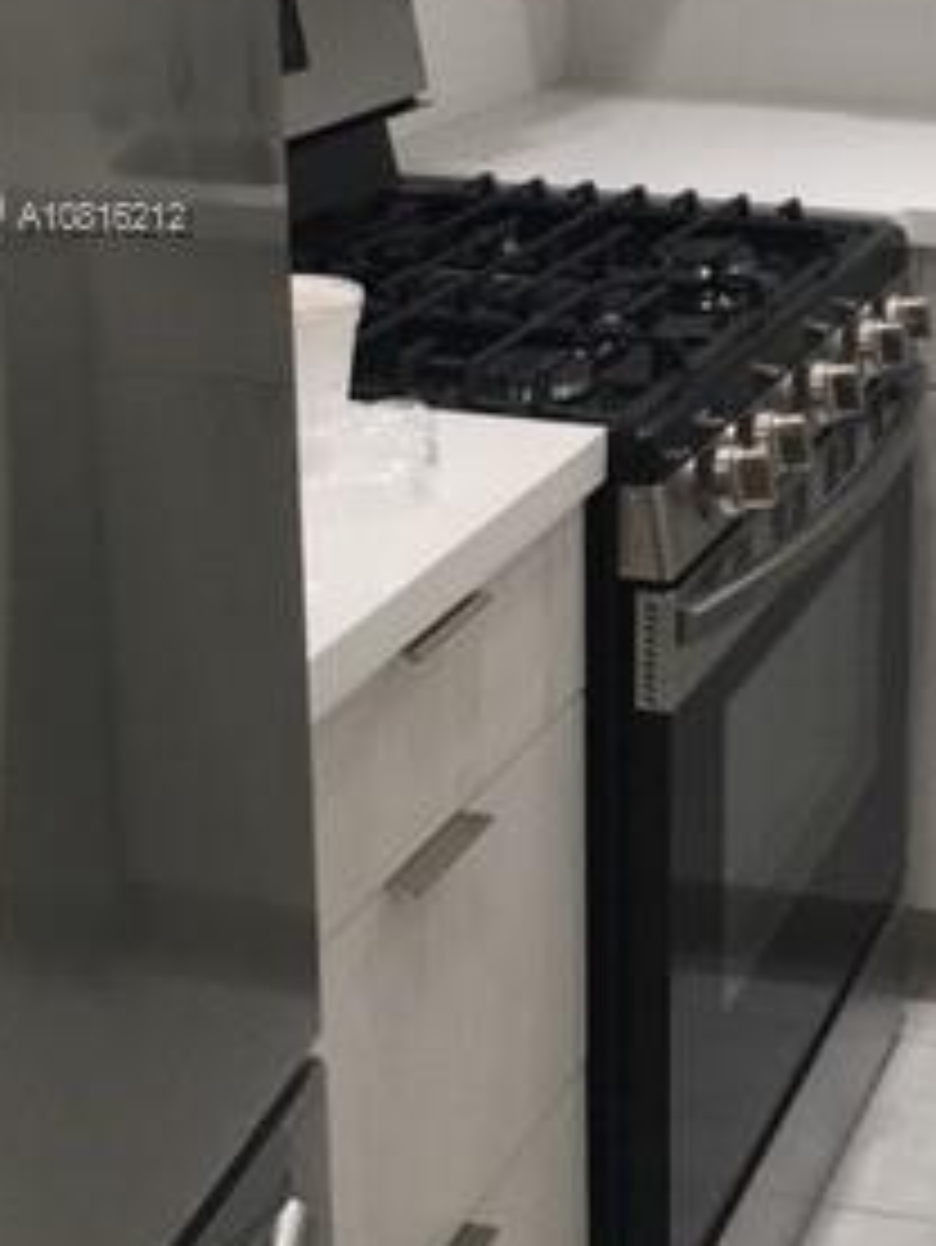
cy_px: 220
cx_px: 990
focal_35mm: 67
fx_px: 2414
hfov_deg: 21.0
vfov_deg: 28.2
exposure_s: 1/30
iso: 40
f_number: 2.2
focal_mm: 4.15
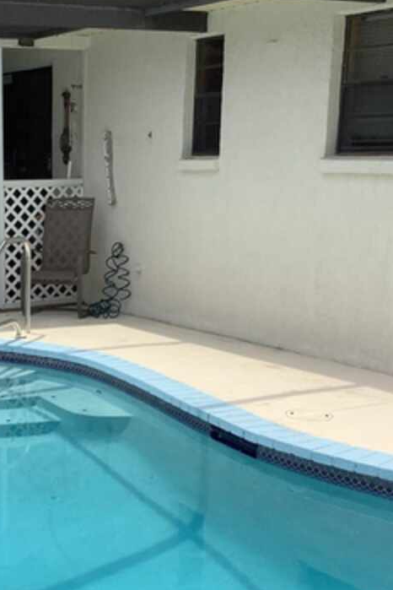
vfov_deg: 33.6
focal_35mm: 59
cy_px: 396
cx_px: 3
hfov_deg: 22.2
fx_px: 966
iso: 25
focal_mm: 3.3
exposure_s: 1/1314
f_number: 2.4
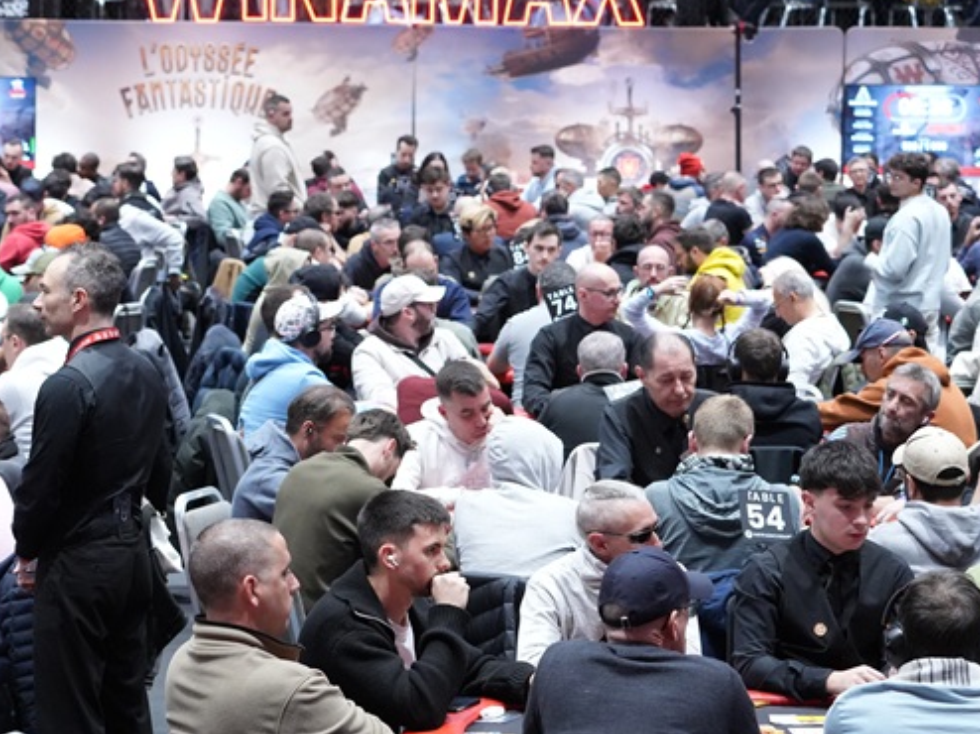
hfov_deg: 18.0
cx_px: 359
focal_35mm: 109
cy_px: 281
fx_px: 3084
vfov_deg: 13.6
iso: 6400
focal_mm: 70
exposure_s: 1/50
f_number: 5.6
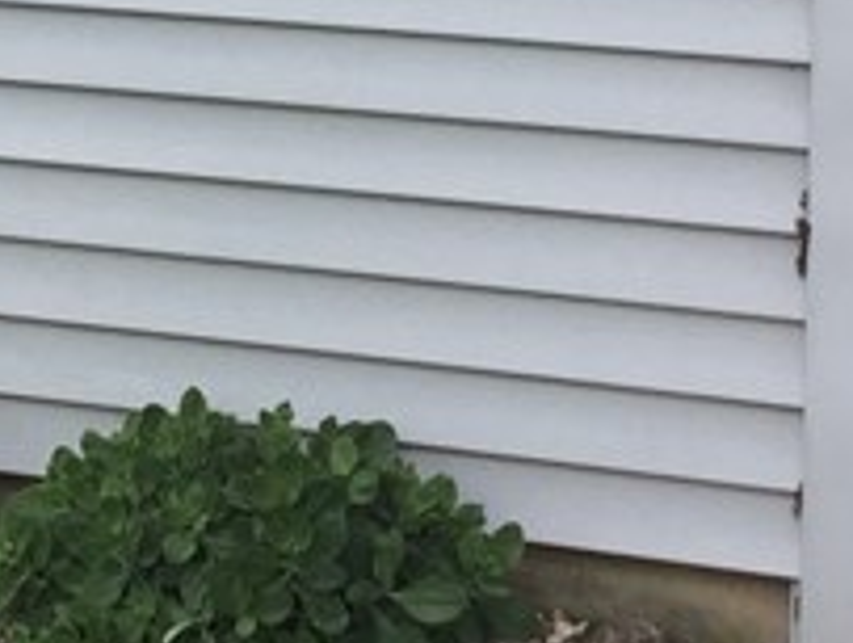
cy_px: -265
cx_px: -50
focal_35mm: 156
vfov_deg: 9.3
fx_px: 3851
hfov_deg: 12.5
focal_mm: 3.3
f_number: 2.4
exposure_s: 1/120
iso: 32
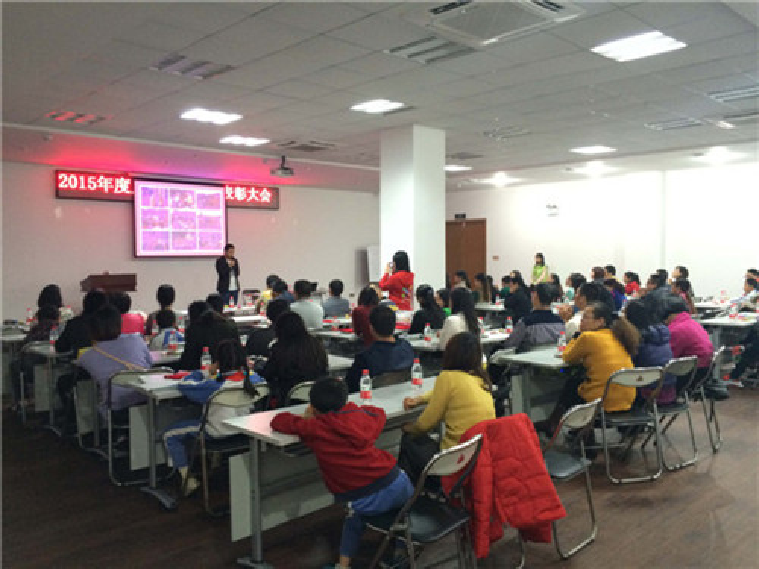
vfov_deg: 48.2
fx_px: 636
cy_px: 284
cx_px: 380
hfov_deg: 61.7
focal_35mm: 29
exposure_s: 1/17
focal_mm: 4.15
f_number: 2.2
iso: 250
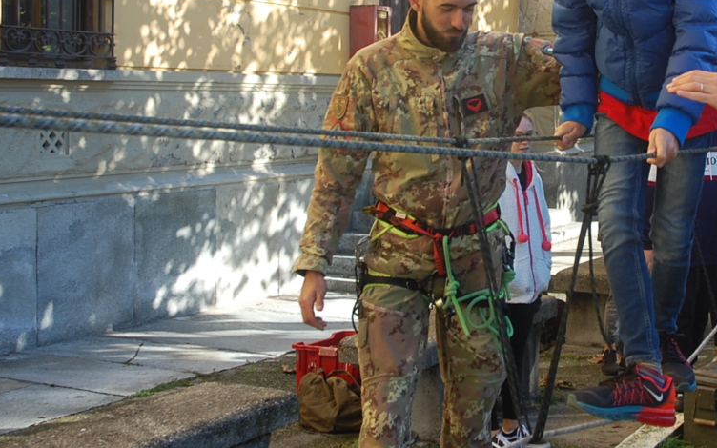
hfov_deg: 30.0
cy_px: 130
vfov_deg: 19.3
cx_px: 556
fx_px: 1309
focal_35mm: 67
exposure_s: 1/125
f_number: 6.3
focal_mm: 22
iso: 200
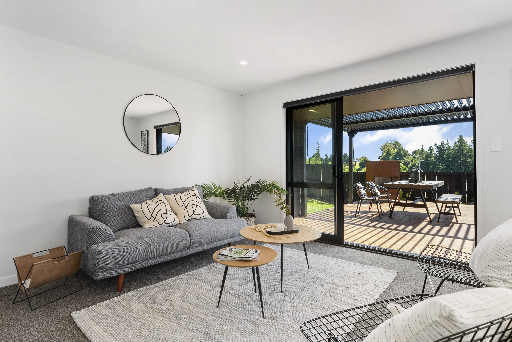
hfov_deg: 89.3
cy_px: 171
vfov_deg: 66.9
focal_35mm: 18
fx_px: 259
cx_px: 256
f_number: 9
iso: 320
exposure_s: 1/8
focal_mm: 18.2
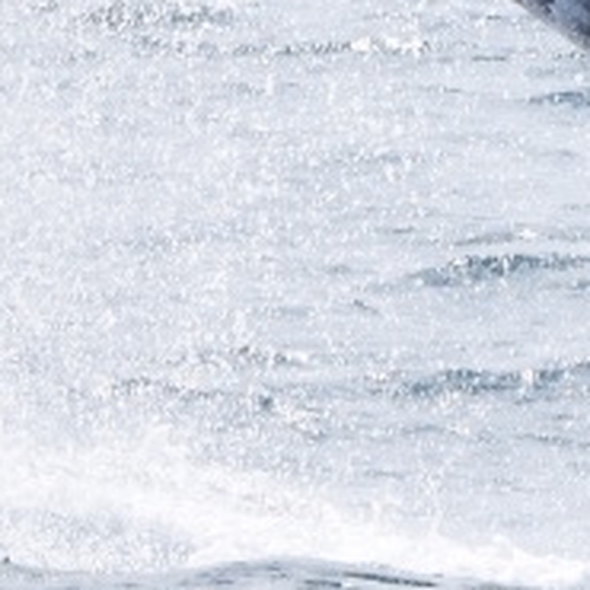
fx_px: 55748
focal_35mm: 2891
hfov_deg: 0.6
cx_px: 1250
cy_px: -8
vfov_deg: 0.6
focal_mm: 420
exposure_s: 1/2000
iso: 360
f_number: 8
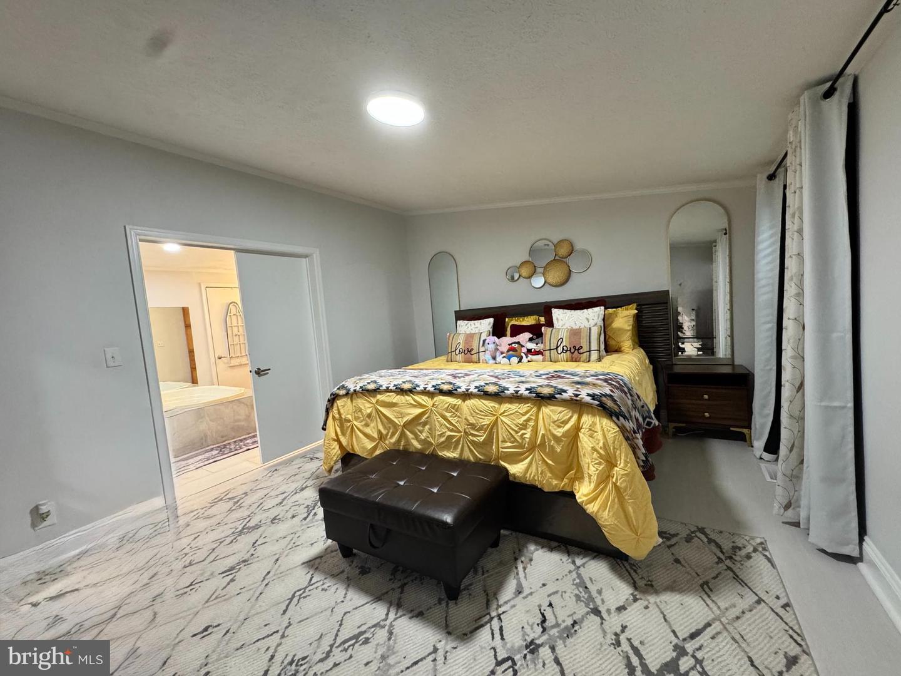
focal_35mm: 14
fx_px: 364
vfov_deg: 85.7
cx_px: 450
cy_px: 338
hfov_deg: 102.1
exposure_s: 1/60
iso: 320
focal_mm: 2.22
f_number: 2.2
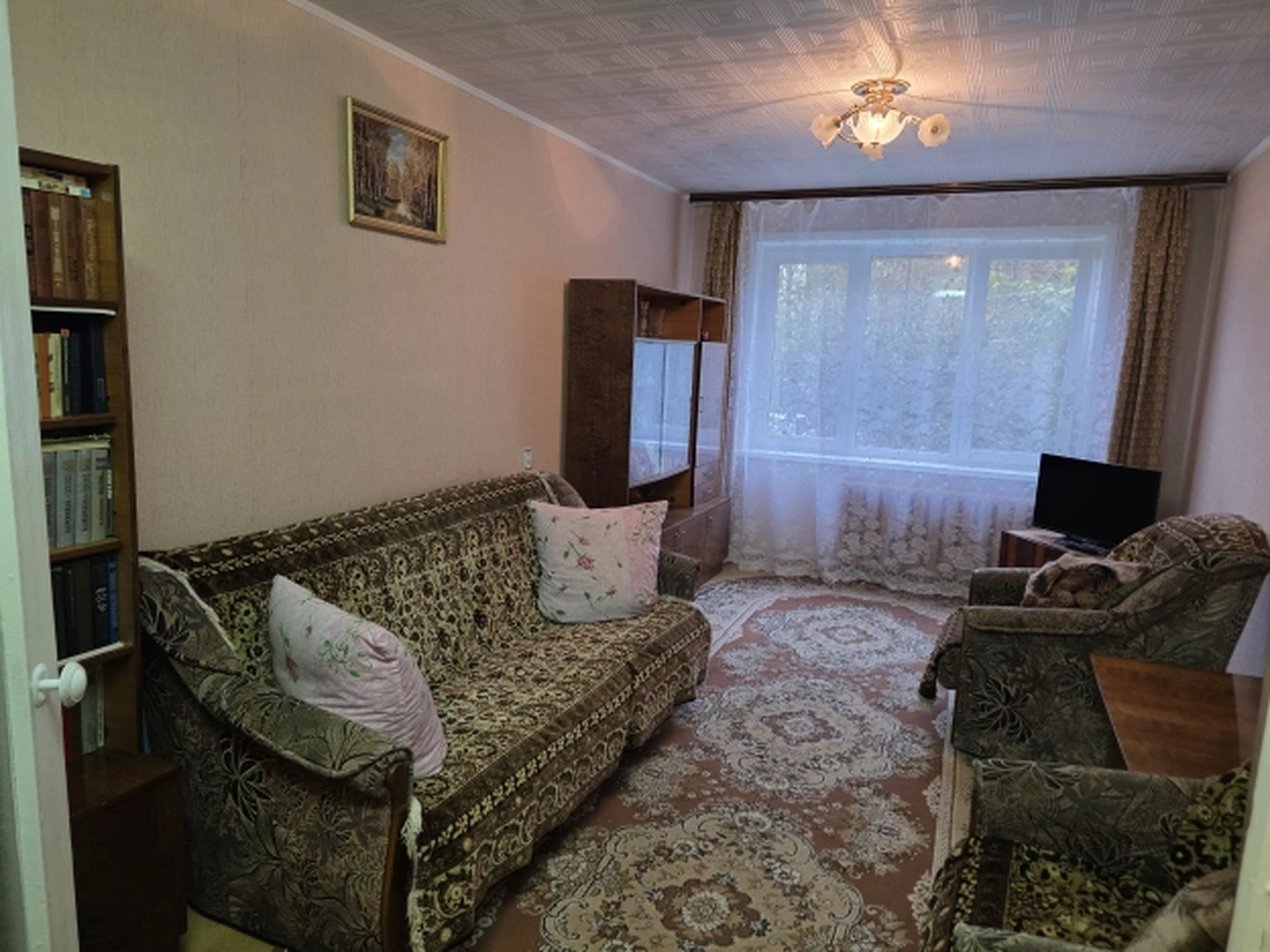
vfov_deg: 58.9
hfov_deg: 73.9
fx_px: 844
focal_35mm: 23
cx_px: 635
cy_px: 476
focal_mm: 6.3
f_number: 1.7
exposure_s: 1/100
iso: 400
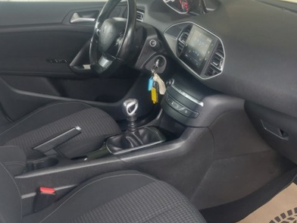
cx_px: 166
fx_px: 438
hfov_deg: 37.4
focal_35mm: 51
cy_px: 171
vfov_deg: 28.1
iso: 200
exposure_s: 1/50
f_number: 1.8
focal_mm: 5.23
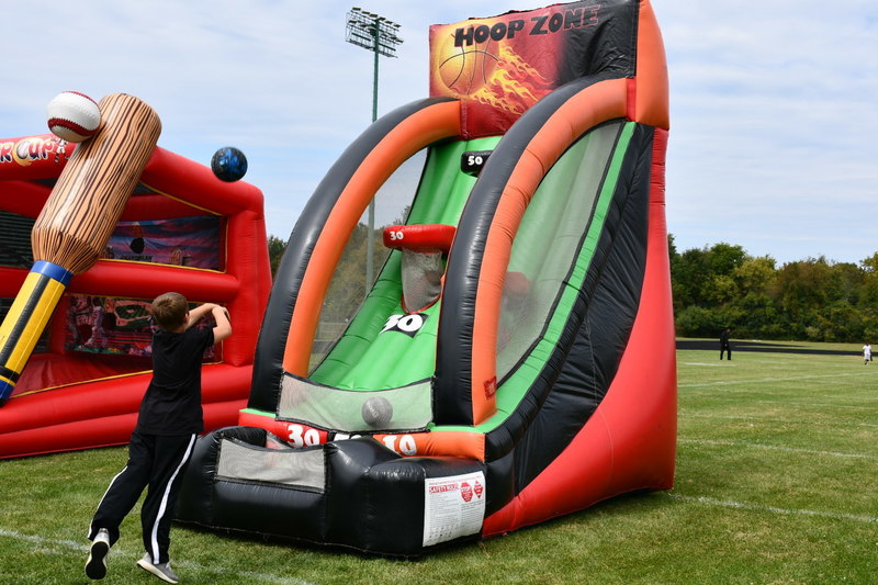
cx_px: 439
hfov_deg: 43.6
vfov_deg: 29.9
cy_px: 292
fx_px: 1097
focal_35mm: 45
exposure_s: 1/250
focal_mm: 30
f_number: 8
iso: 100
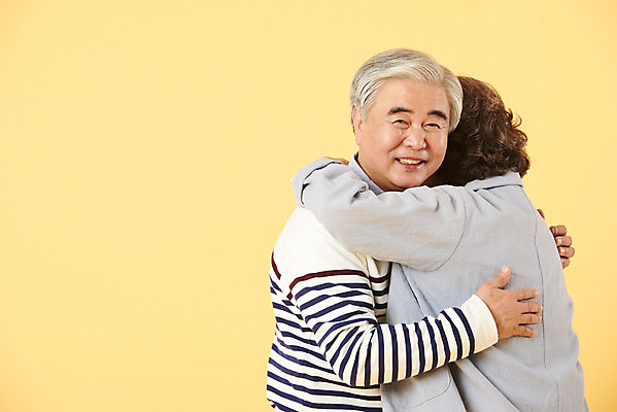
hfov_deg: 11.7
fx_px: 3001
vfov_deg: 7.9
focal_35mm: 175
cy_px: 206
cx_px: 308
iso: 100
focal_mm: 175
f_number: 8
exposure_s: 1/125
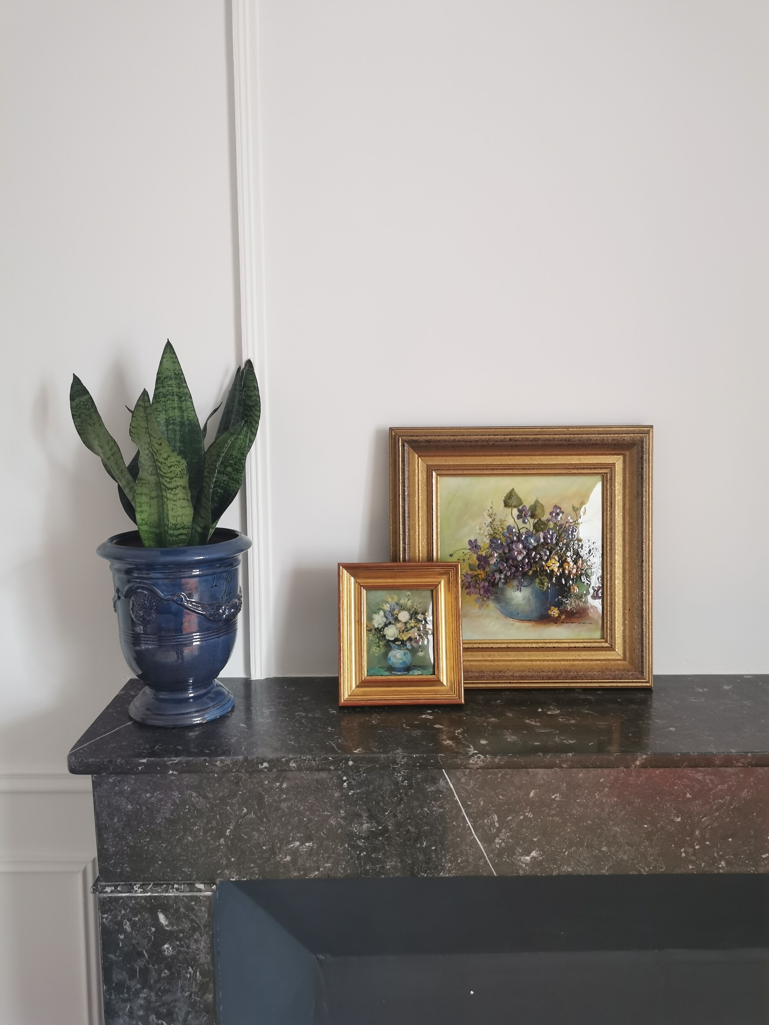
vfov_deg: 65.3
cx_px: 384
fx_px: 800
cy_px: 512
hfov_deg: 51.4
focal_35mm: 27
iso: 320
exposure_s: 1/33.3
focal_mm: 5.58
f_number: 1.8
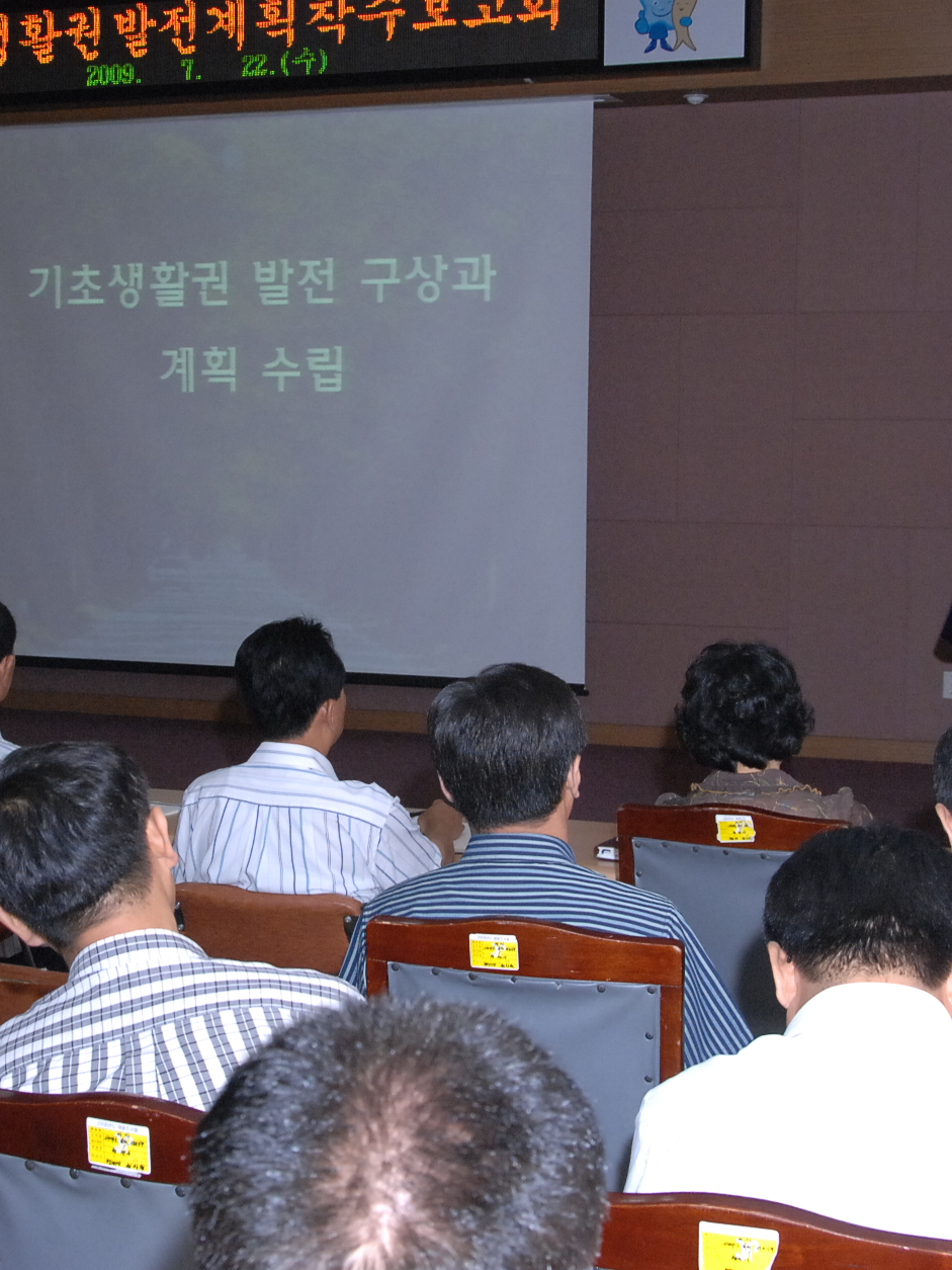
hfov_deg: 22.9
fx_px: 2347
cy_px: 582
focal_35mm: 64
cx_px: 390
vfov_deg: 30.3
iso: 800
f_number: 6.7
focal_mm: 26
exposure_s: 1/60
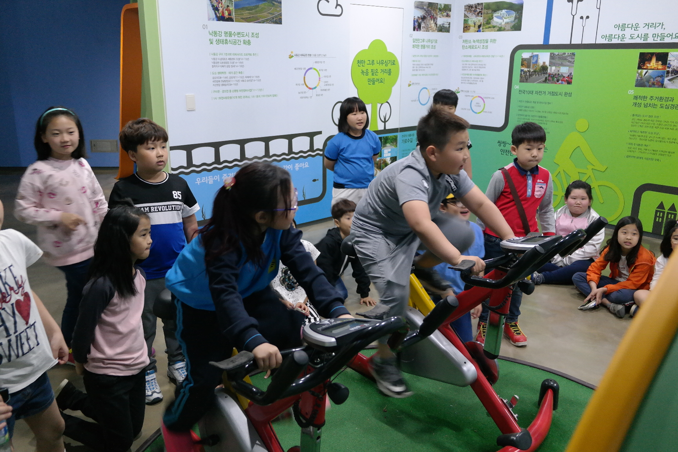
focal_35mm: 30
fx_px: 565
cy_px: 226
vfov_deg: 43.6
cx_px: 339
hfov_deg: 61.9
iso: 1600
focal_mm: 20
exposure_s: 1/40
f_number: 3.5
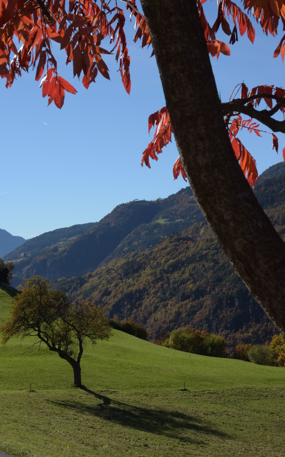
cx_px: 138
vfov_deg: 29.6
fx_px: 864
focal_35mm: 70
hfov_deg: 18.7
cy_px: 227
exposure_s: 1/400
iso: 500
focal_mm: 45
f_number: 18
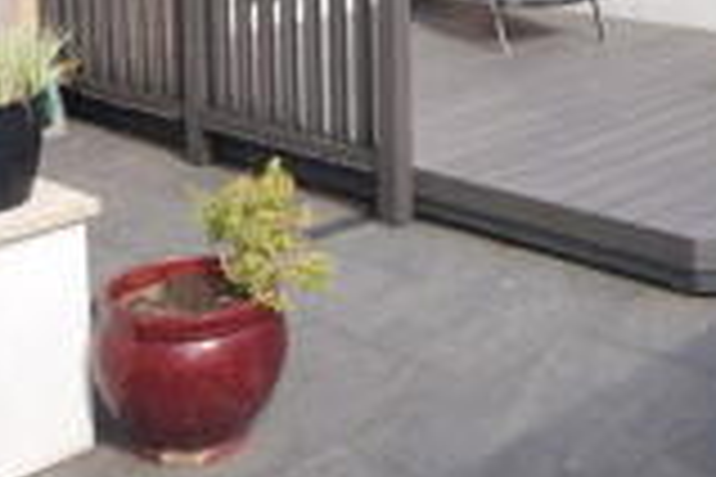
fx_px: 1354
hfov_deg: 29.5
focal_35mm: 68
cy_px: -146
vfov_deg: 18.6
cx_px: 453
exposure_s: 1/200
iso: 100
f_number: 7.1
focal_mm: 11
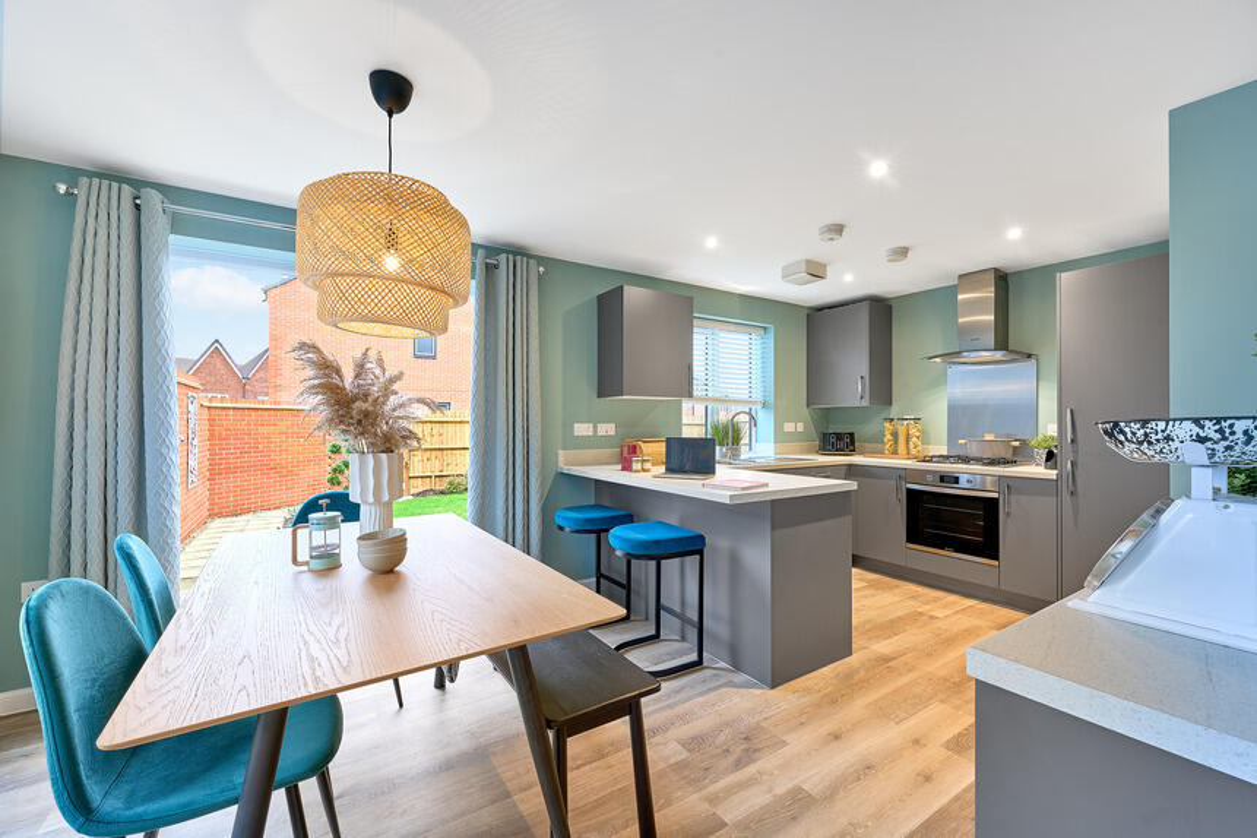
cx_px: 628
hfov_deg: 104.3
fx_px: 489
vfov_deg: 81.2
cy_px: 419
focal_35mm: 14
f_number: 10
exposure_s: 1/2.5
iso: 100
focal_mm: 14
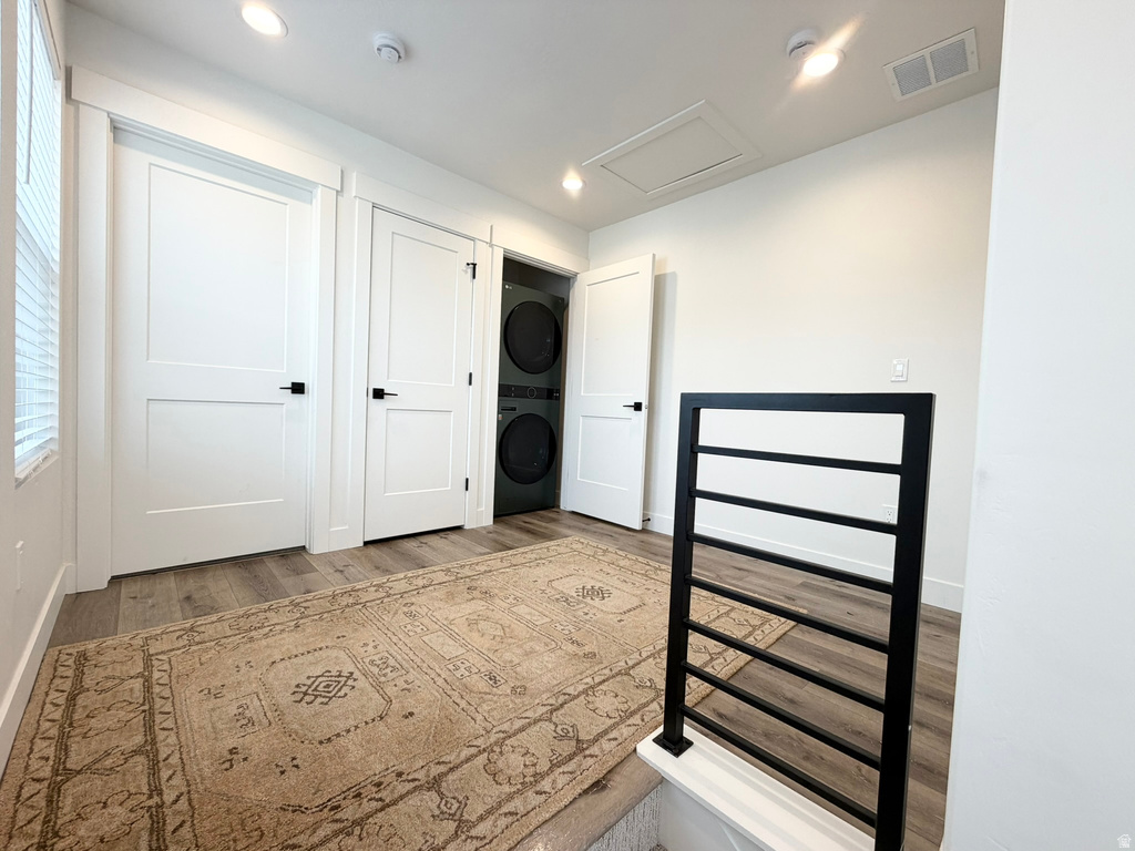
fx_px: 459
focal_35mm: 14
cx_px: 568
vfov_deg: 85.7
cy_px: 426
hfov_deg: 102.1
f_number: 2.2
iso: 80
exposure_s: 1/120
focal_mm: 2.22
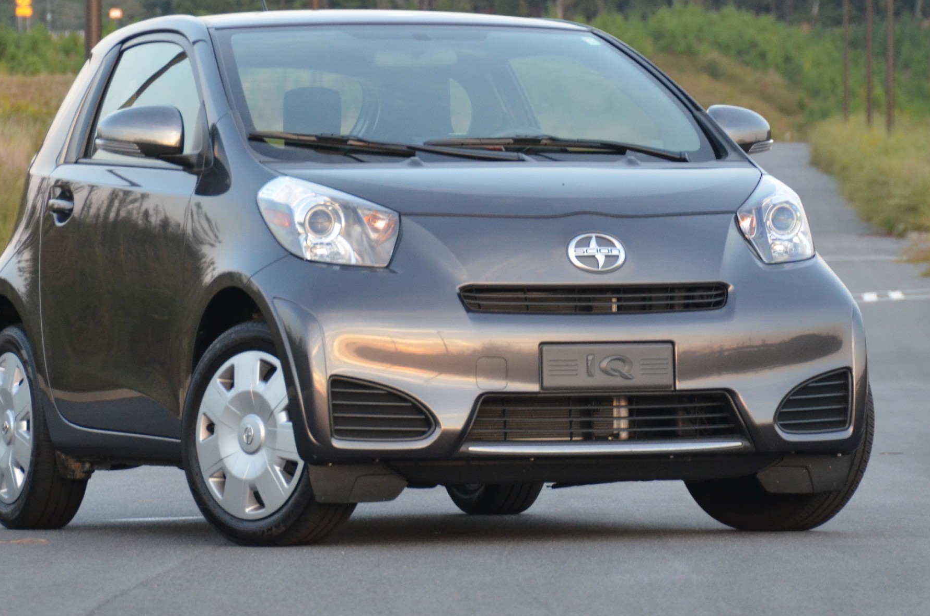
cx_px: 414
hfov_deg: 8.7
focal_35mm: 236
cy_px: 247
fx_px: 6084
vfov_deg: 5.8
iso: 1600
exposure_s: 1/160
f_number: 5.3
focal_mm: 112
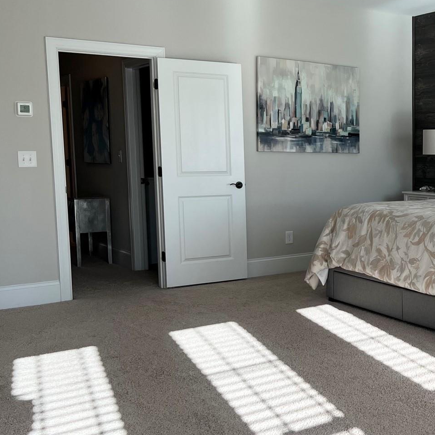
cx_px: 417
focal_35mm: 49
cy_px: 225
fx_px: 697
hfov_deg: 32.4
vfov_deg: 34.7
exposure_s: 1/588
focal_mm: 5.7
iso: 50
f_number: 1.5
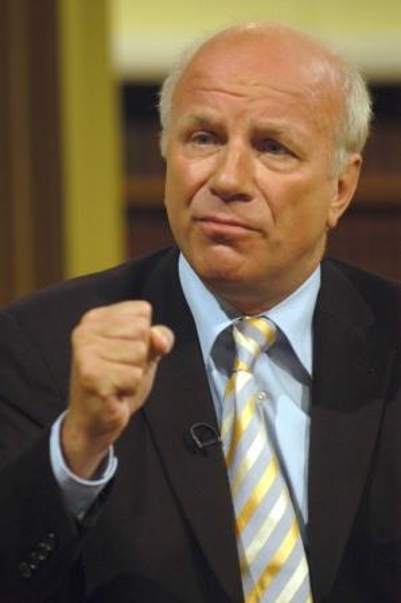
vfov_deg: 8.1
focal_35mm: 255
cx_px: 200
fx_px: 4267
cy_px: 302
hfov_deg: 5.4
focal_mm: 170
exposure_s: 1/125
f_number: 3.2
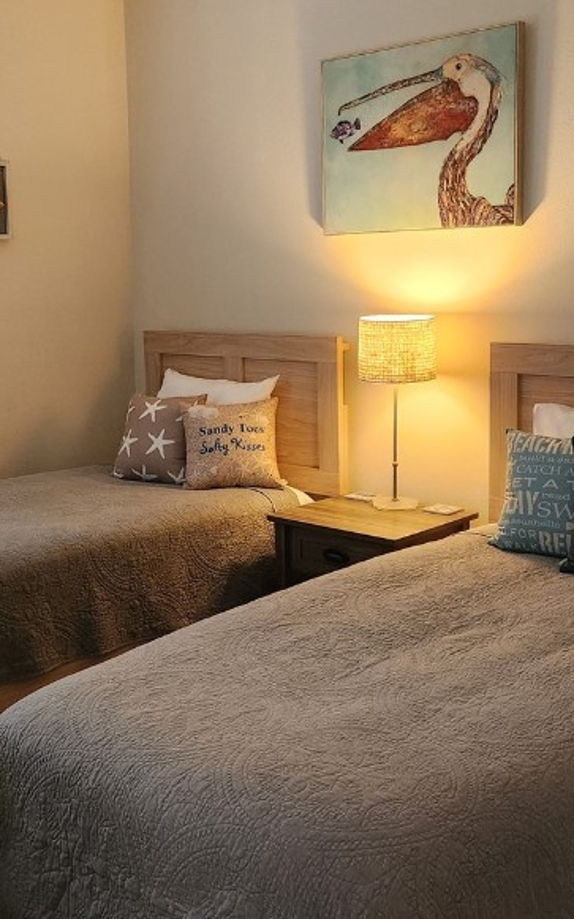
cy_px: 414
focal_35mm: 43
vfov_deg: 46.2
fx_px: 1077
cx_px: 201
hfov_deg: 29.7
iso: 1000
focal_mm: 5.4
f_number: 1.8
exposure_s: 1/120
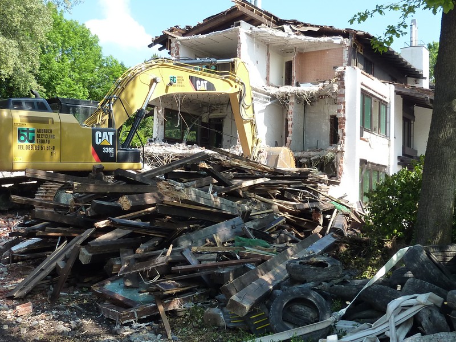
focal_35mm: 41
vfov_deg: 35.1
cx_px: 228
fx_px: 540
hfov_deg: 45.8
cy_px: 171
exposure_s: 1/250
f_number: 4
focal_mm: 4.7
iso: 125
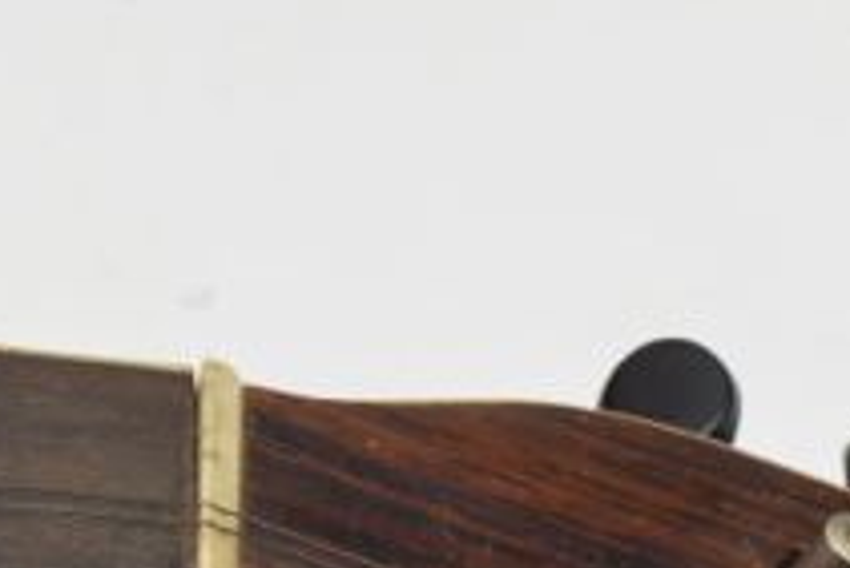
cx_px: 40
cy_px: 622
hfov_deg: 8.2
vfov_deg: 5.5
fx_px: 5919
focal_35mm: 251
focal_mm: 55
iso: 100
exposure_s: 1/125
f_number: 9
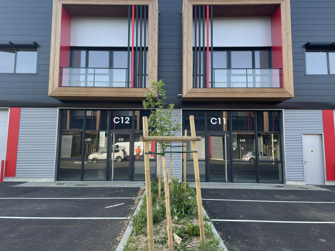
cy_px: 112
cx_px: 163
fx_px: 281
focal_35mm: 29
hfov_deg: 61.7
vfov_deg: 48.1
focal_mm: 4.2
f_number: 1.6
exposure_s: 1/320
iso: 32
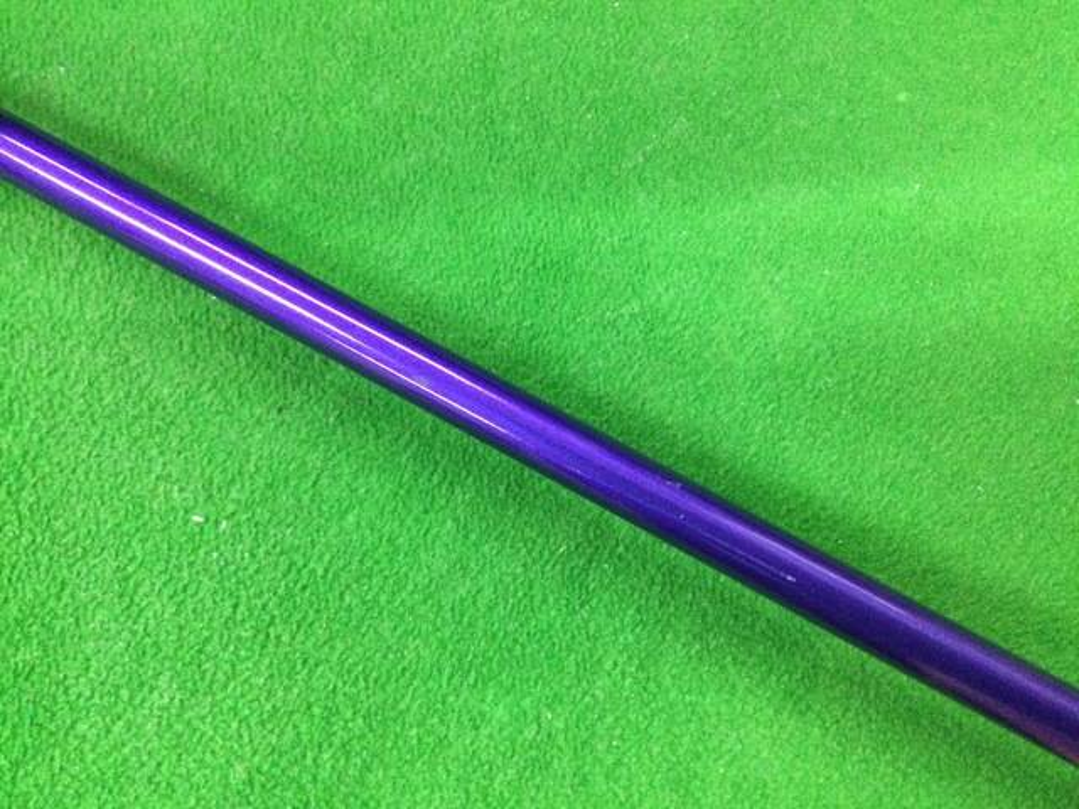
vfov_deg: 45.4
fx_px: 966
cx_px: 540
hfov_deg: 58.4
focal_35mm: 31
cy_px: 404
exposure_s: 1/30
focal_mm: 3.3
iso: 200
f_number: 2.4
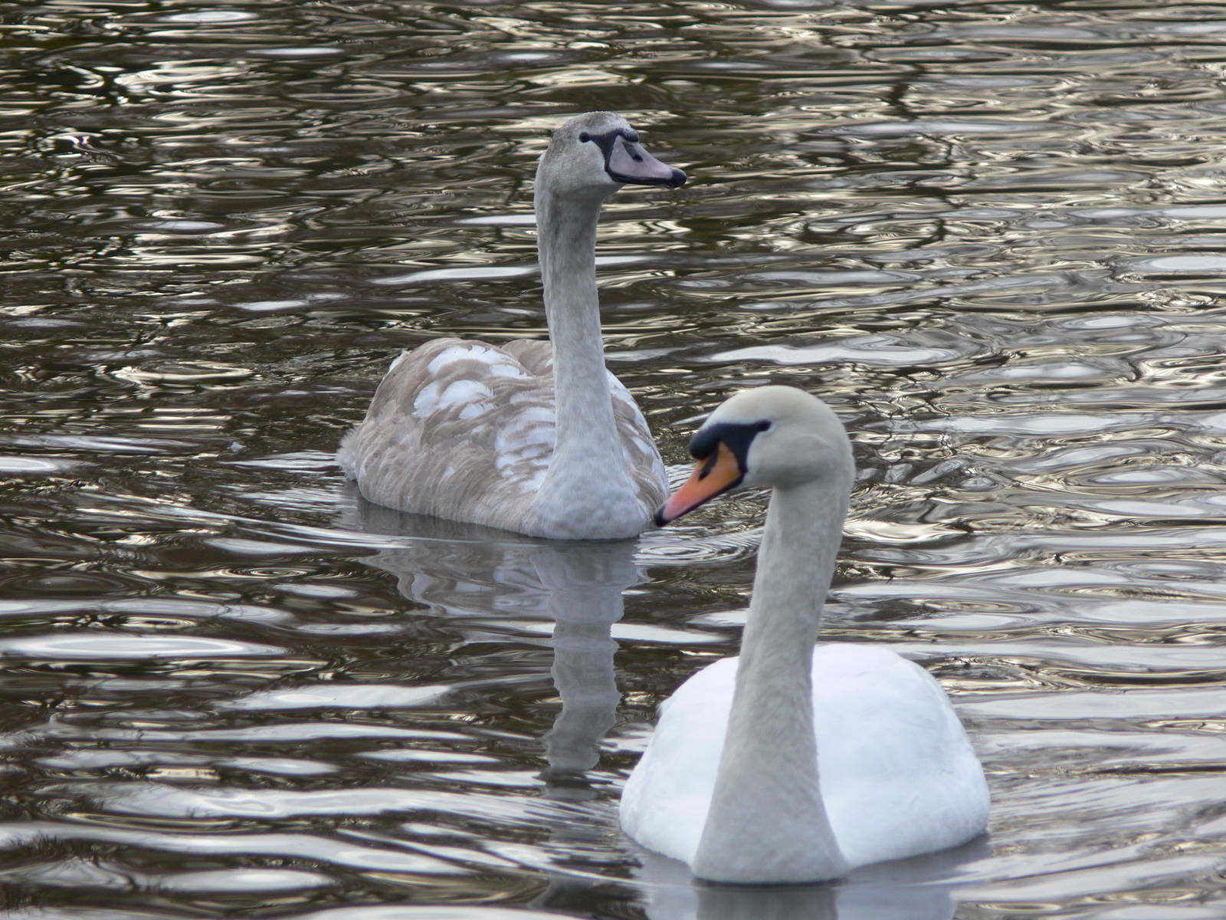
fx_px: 14875
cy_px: 460
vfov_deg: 3.5
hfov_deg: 4.7
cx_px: 613
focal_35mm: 420
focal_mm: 88.8
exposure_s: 1/100
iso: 80
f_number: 5
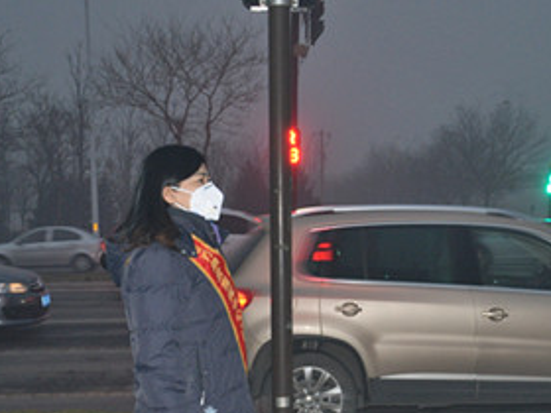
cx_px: 360
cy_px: 360
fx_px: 1082
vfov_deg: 21.2
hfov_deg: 28.4
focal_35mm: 68
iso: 800
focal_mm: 22
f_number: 3.8
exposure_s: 1/60
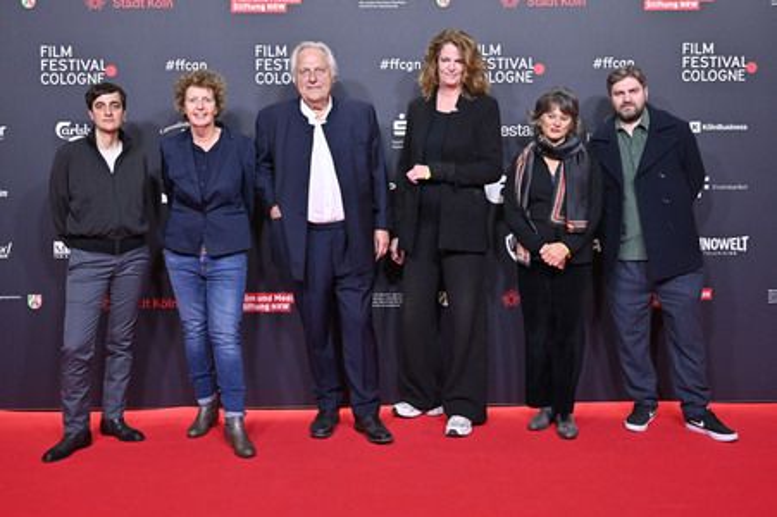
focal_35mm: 33
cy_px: 258
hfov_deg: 57.3
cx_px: 388
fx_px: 712
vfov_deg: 39.9
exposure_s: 1/200
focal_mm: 33
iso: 1000
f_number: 4.5
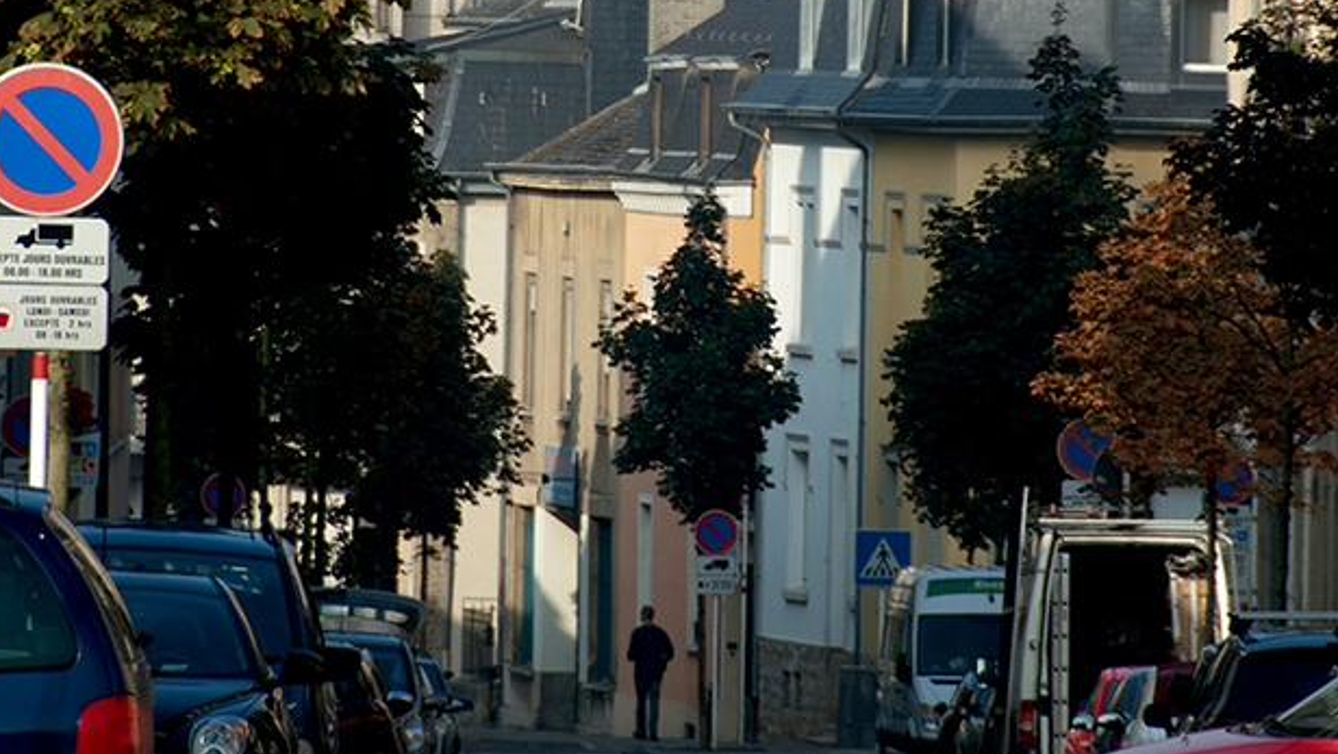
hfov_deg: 3.5
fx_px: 21756
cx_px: 722
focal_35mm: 613
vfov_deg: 2.0
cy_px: 109
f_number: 5.6
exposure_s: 1/400
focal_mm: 200
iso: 200
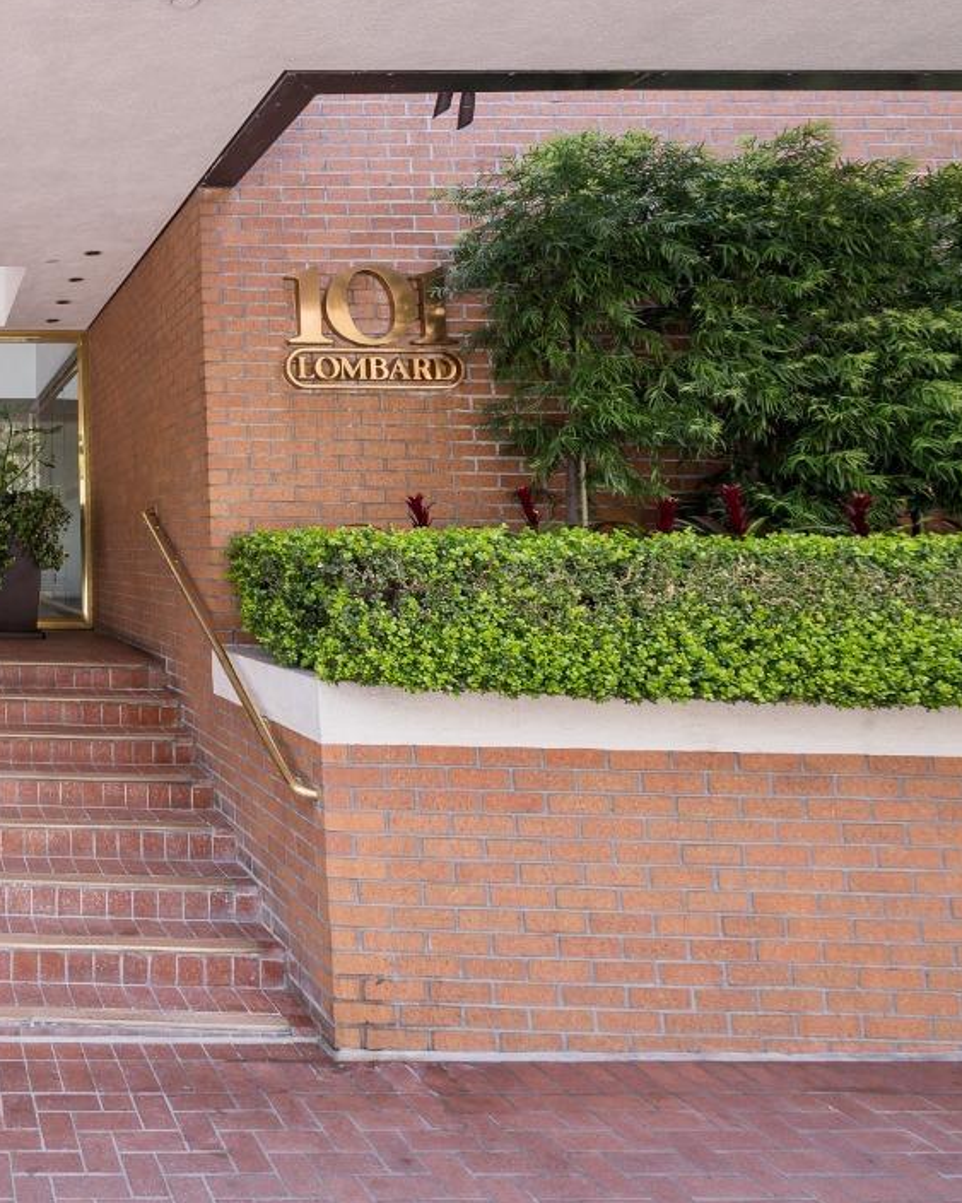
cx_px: -118
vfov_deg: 60.6
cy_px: 393
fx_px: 997
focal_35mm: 28
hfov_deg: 40.5
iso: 125
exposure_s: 1/40
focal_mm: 14
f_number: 8
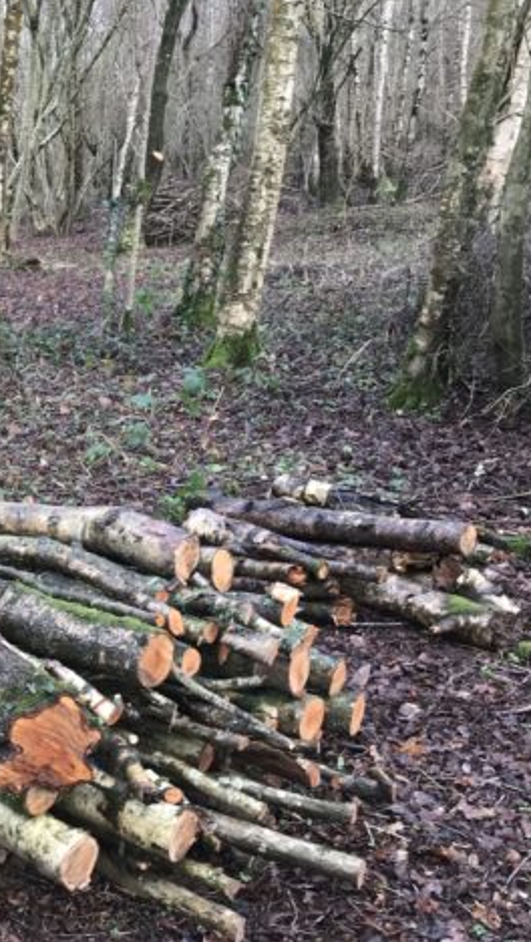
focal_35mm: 52
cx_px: -50
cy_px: 528
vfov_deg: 39.8
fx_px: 1301
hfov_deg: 21.9
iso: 40
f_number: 1.8
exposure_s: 1/100
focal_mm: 3.99
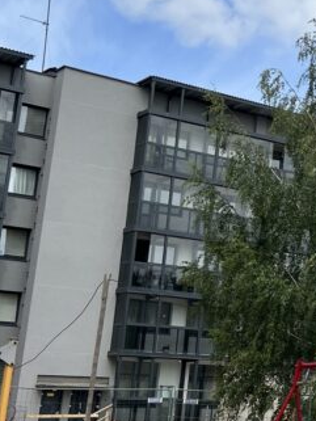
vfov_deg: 23.5
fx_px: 1010
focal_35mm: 83
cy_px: 153
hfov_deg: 15.4
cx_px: 565
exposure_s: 1/4831
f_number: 1.5
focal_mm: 5.7
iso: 50
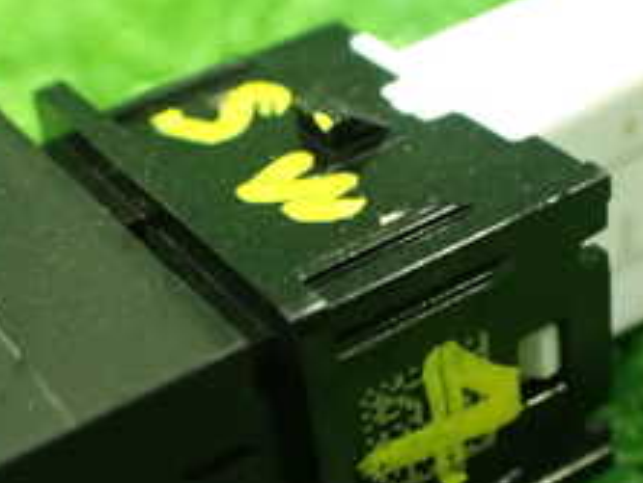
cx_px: 272
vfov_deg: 18.1
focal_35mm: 81
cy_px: 367
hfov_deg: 24.1
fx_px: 1506
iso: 1600
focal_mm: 5.4
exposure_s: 1/15
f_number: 2.3
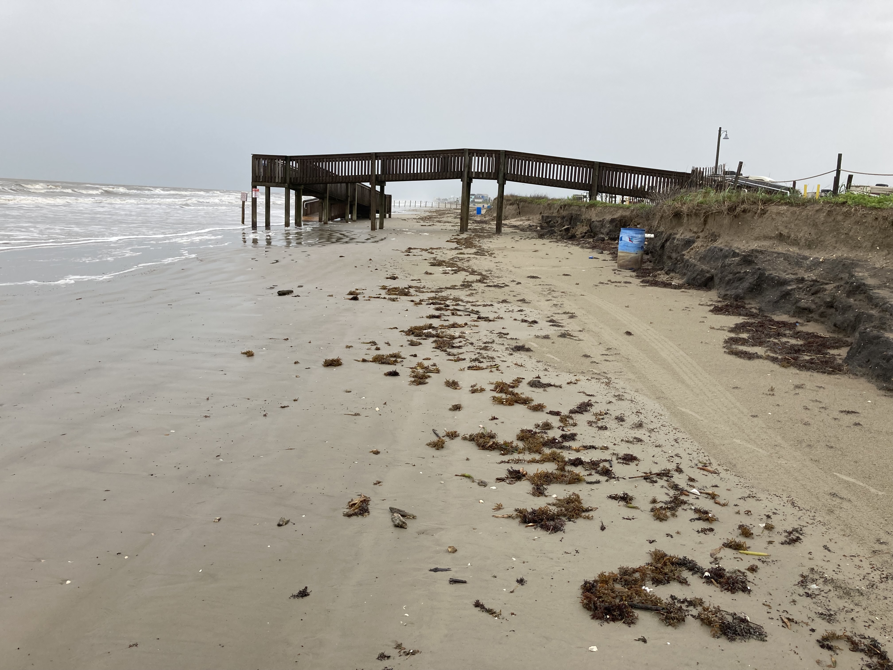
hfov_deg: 63.4
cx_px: 446
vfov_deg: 49.7
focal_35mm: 28
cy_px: 335
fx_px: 722
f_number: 1.8
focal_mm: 3.99
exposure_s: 1/326
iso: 20
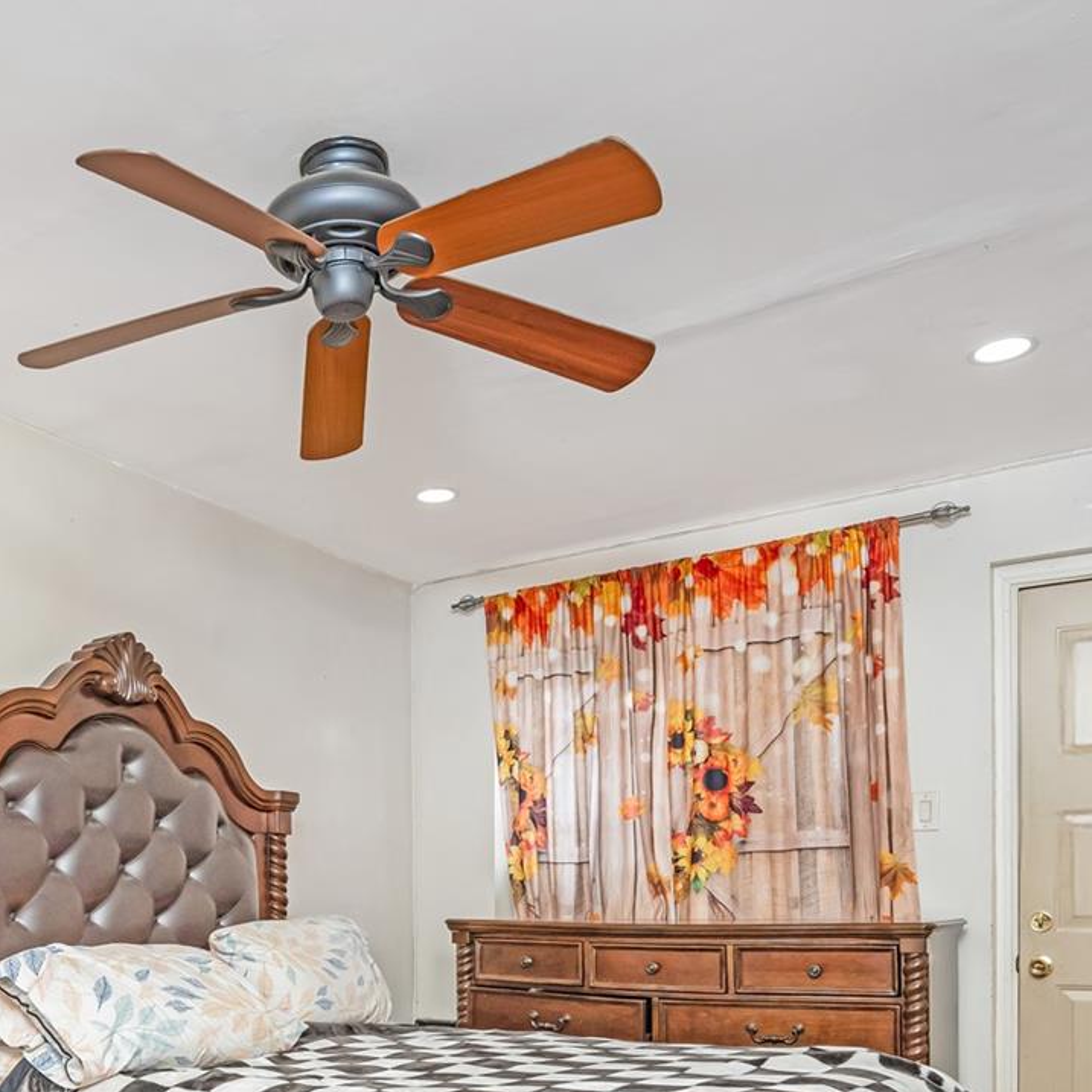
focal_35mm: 34
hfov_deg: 46.6
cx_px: 265
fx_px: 1213
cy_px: 953
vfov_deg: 44.7
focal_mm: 14
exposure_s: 1/125
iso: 640
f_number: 5.6
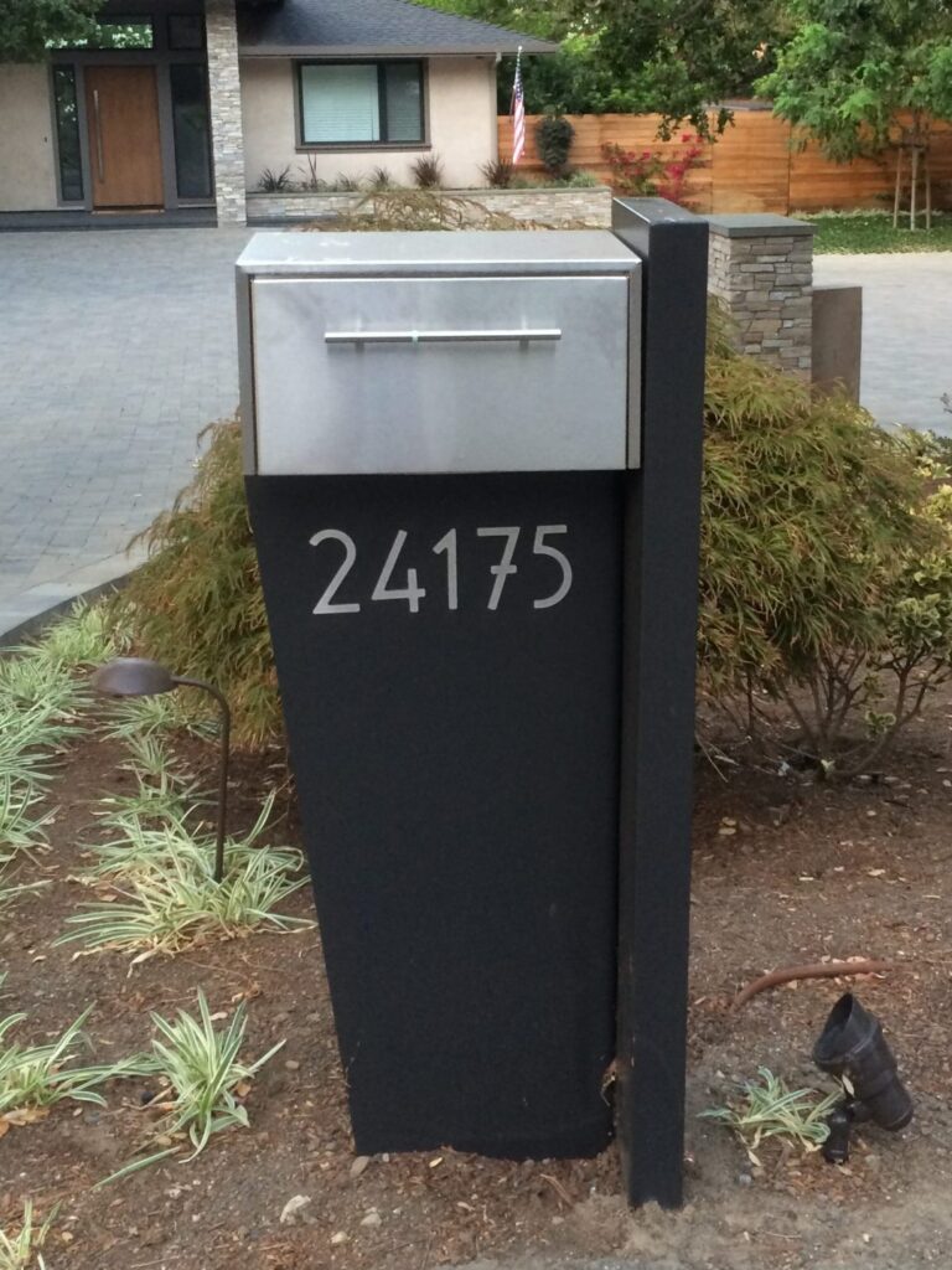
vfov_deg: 60.0
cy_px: 635
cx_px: 476
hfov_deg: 46.8
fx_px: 1100
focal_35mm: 30
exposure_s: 1/30
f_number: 2.2
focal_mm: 4.12
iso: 125
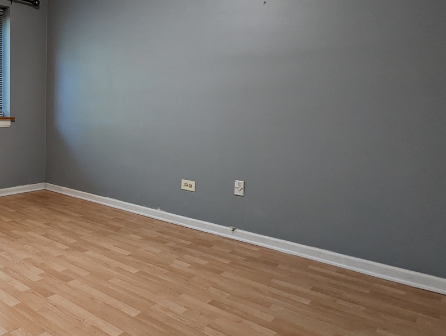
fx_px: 374
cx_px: 69
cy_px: 134
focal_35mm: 29
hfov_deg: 55.7
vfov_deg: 48.1
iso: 427
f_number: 2.2
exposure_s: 1/60
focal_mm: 2.35
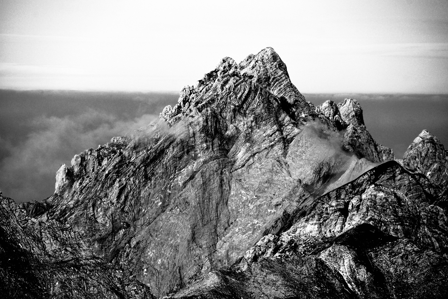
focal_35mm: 420
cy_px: 150
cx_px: 224
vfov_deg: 3.3
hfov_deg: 4.9
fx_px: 5226
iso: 100
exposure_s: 1/640
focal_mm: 280
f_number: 9
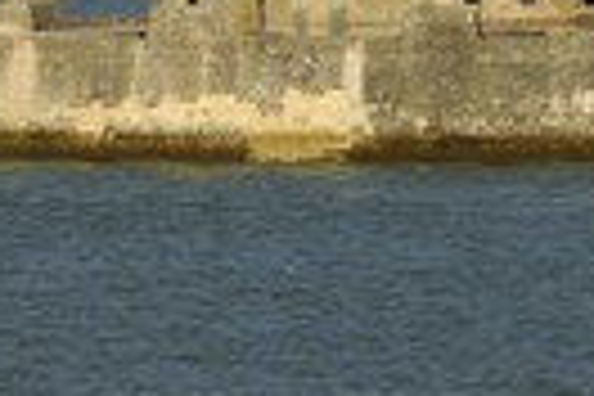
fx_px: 11797
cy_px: -117
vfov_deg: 1.9
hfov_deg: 2.9
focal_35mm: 715
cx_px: 382
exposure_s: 1/400
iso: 100
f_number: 4
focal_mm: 150
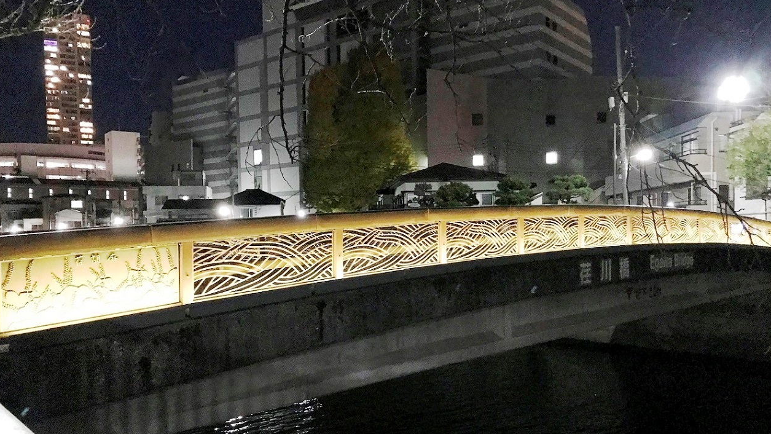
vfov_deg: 37.7
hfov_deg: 62.6
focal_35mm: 31
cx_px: 384
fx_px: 634
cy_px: 257
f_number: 1.8
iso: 200
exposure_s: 1/4
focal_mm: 3.99
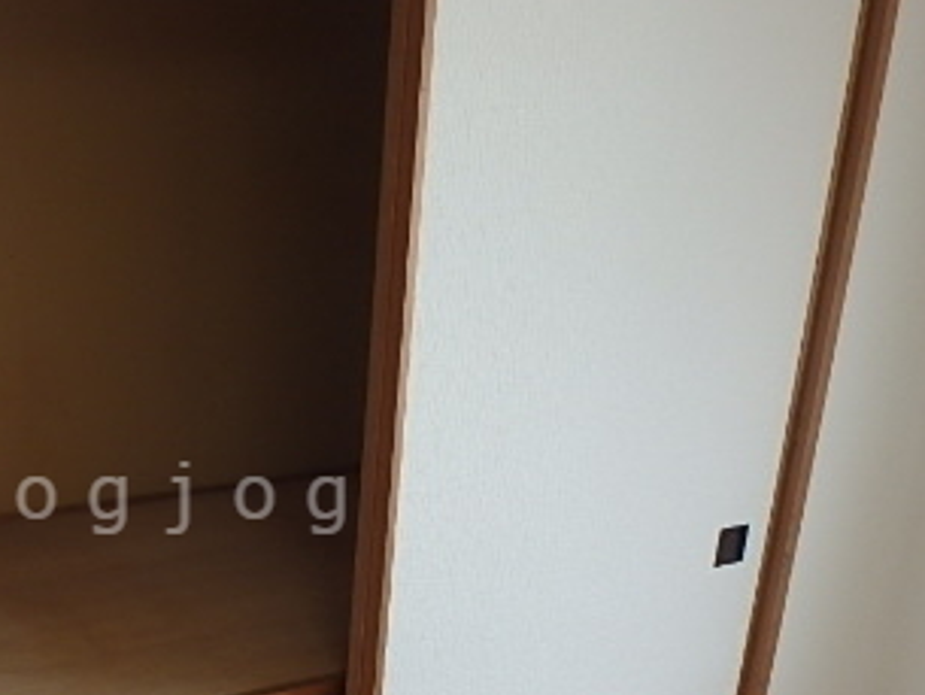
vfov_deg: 32.4
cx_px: 155
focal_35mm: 44
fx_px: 1176
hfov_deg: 40.7
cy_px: 498
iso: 125
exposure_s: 1/80
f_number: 3.5
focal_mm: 3.7
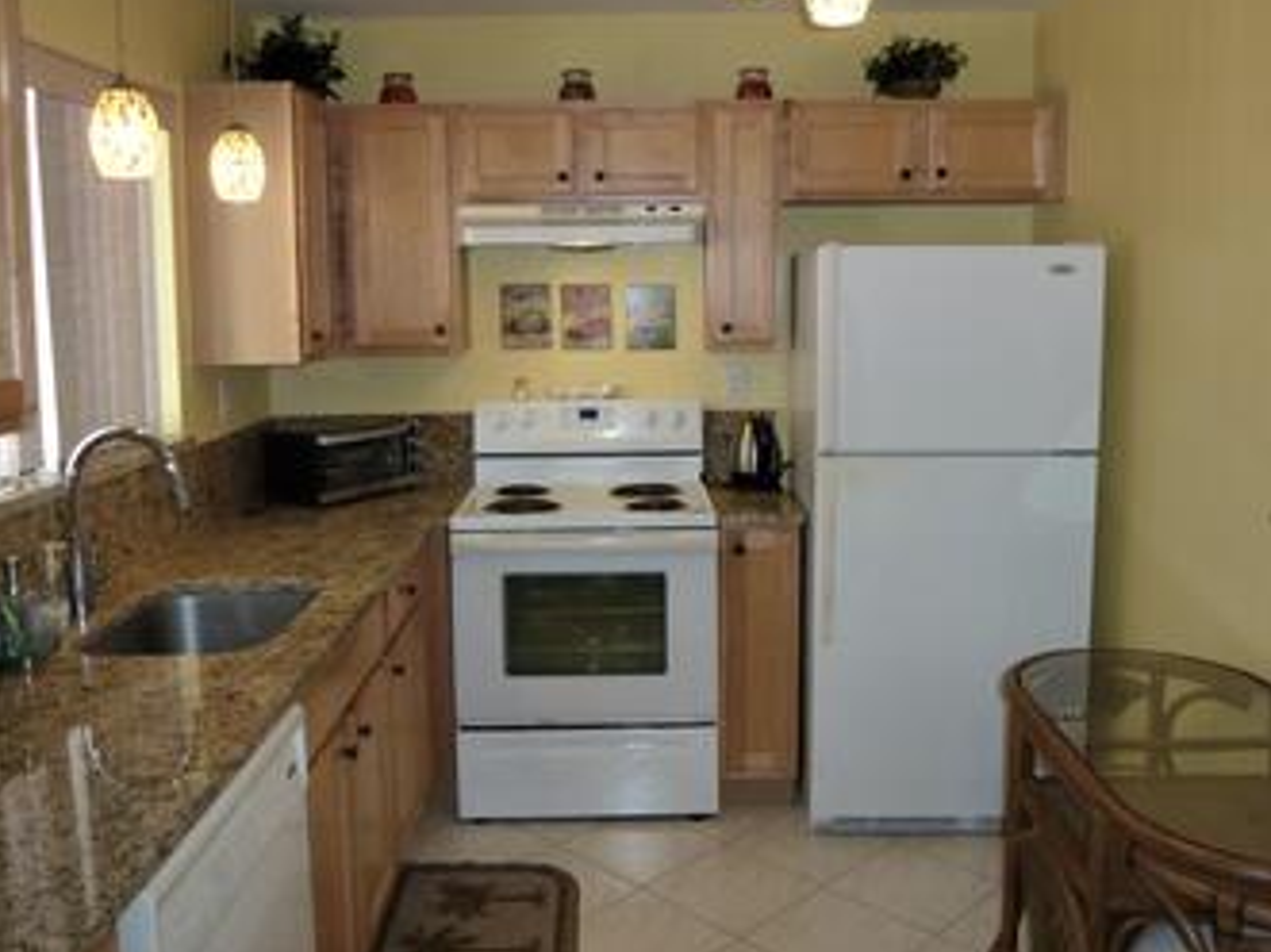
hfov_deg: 61.7
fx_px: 1064
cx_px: 634
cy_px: 403
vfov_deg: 48.0
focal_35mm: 29
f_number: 3.3
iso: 160
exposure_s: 1/60
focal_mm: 4.3
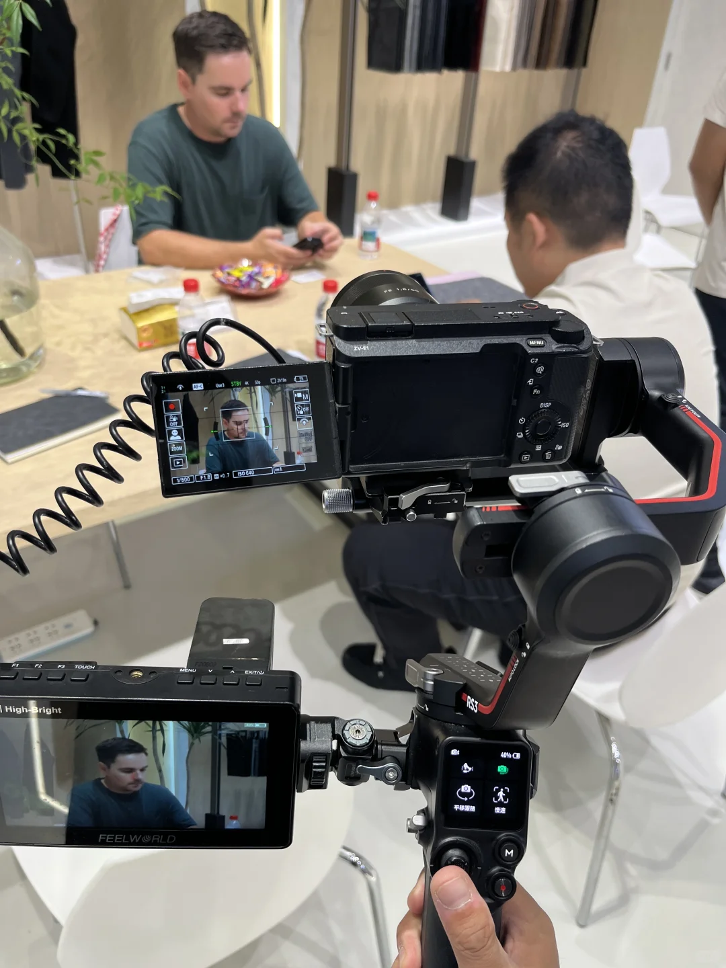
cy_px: 484
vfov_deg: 67.3
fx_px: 727
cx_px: 363
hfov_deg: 53.1
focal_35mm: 26
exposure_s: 1/103
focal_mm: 5.1
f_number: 1.6
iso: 50
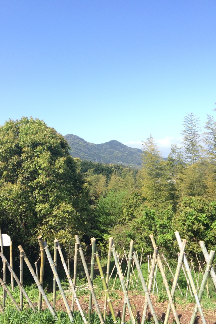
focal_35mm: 31
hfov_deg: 42.3
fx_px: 279
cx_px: 104
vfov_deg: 60.3
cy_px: 166
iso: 32
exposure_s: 1/933
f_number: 2.2
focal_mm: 4.15
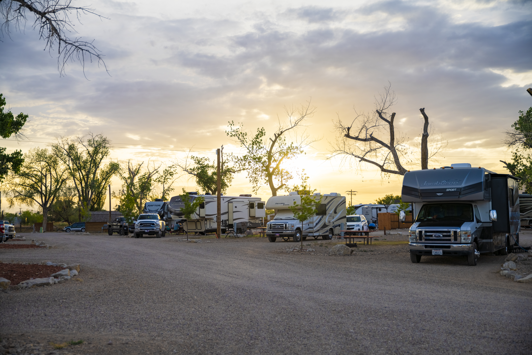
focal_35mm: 44
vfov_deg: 30.5
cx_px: 266
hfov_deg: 44.5
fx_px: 650
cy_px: 178
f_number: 2.8
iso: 500
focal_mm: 44
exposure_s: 1/500
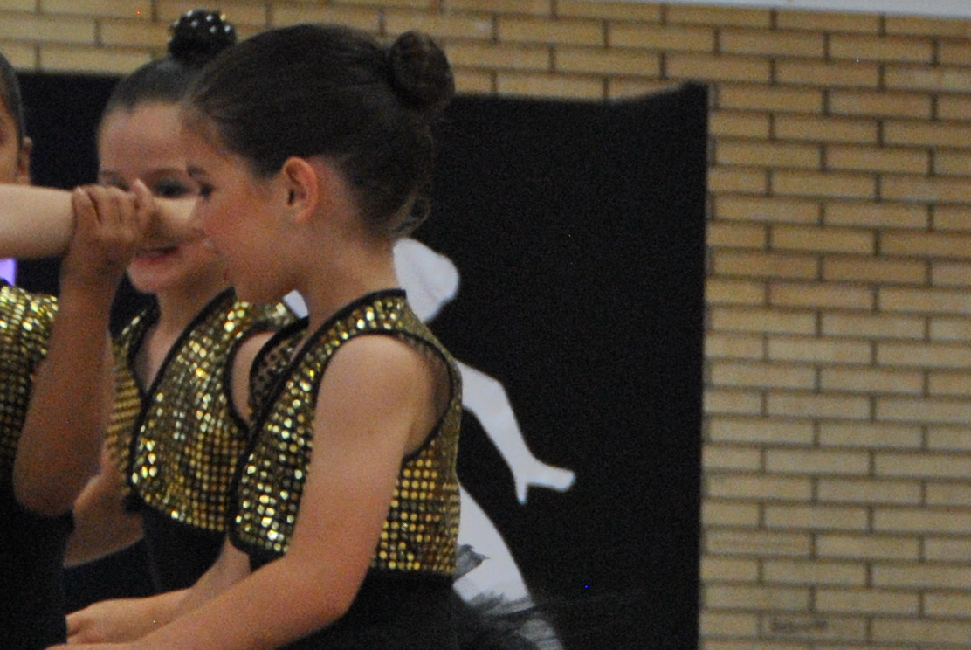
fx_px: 10577
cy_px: 760
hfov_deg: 5.2
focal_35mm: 392
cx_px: 959
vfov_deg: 3.5
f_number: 5.3
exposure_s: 1/200
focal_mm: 75
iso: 800
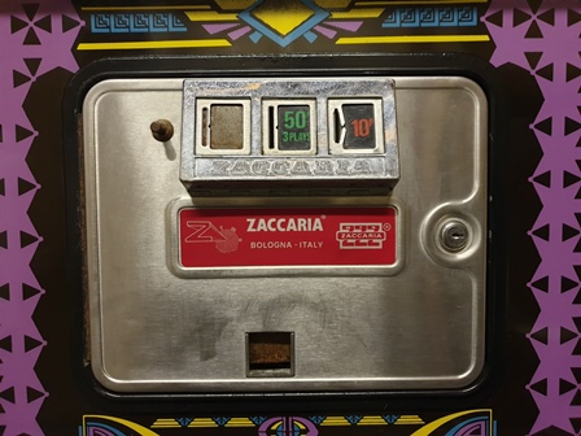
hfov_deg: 67.3
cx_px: 290
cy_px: 218
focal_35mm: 26
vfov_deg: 53.1
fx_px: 436
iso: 320
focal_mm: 4.3
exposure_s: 1/33
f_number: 1.5
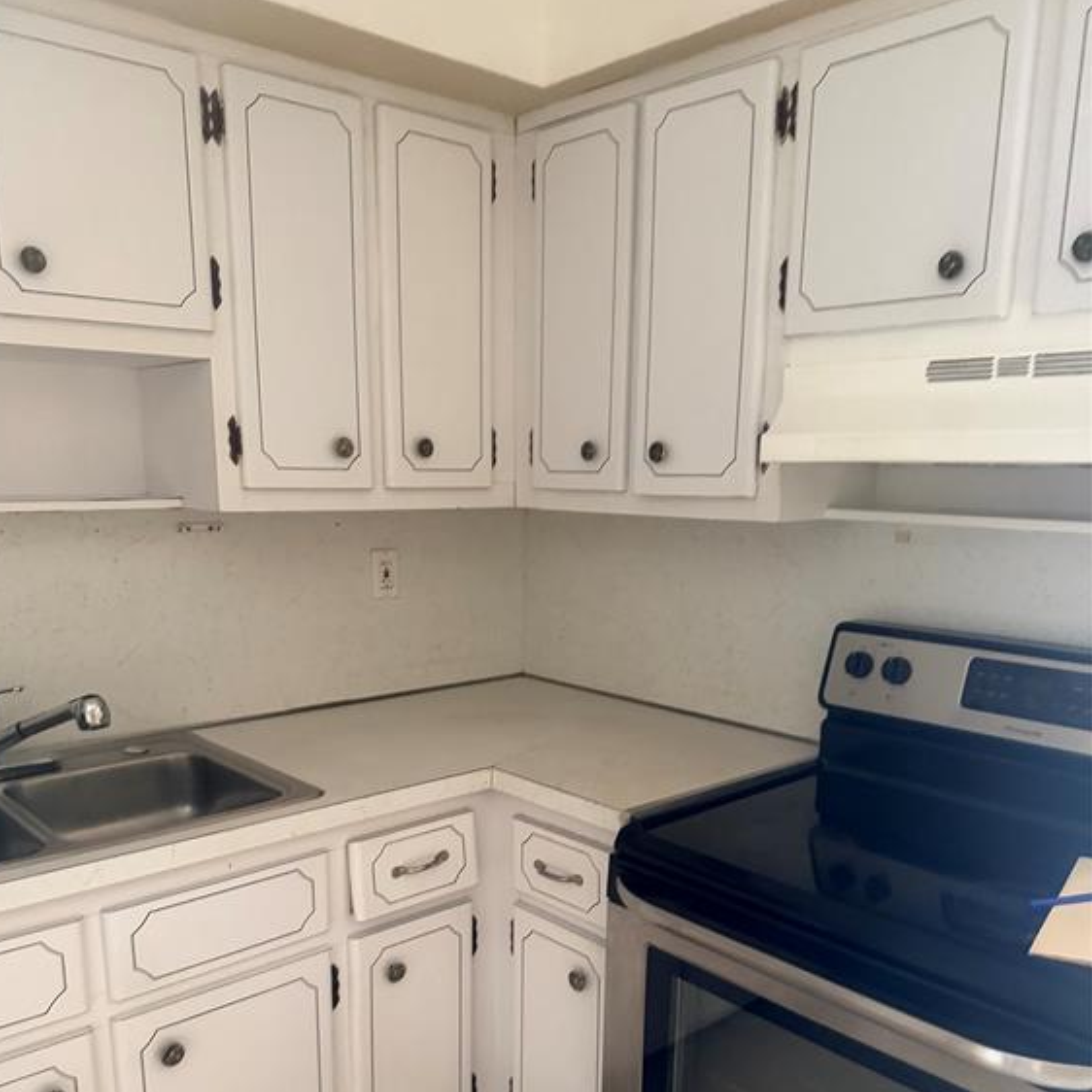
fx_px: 1035
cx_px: 534
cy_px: 703
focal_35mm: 29
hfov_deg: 55.6
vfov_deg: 54.8
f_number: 1.78
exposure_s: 1/30
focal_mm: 6.76
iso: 1000
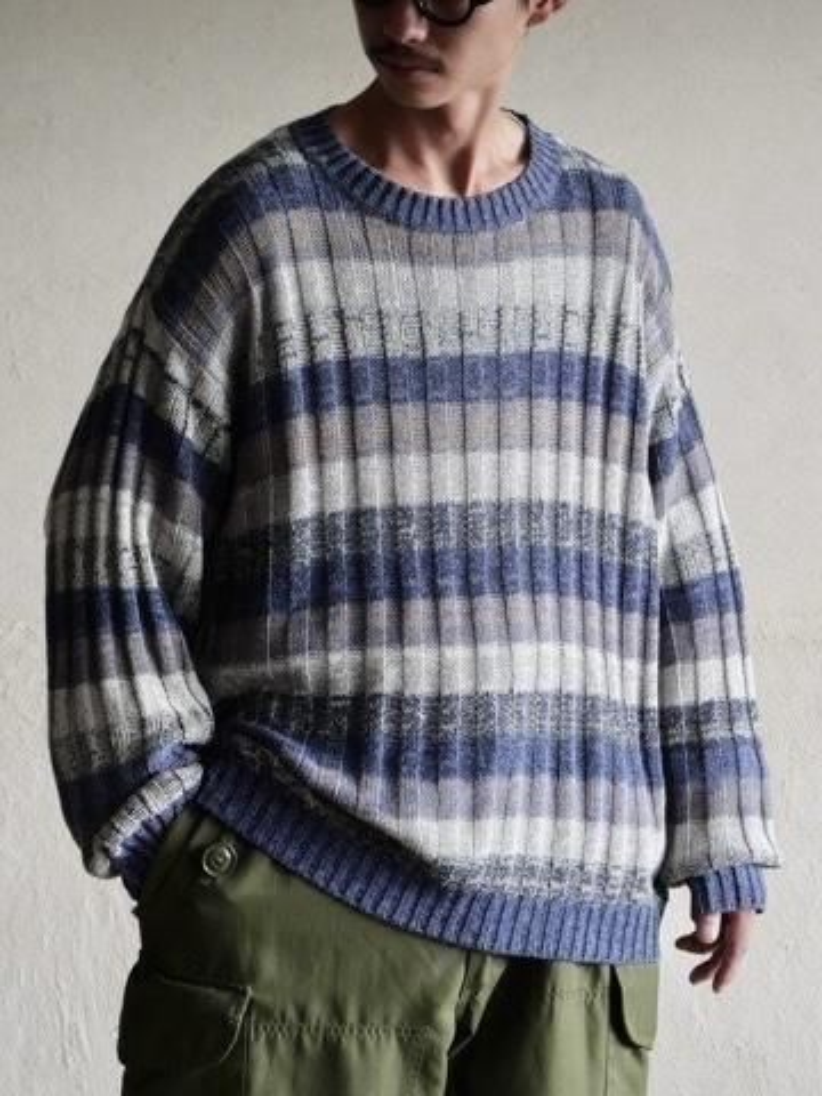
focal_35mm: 84
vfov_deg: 23.3
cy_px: 548
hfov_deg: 17.6
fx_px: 2660
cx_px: 411
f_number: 3.9
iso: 1000
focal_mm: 42
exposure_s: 1/100
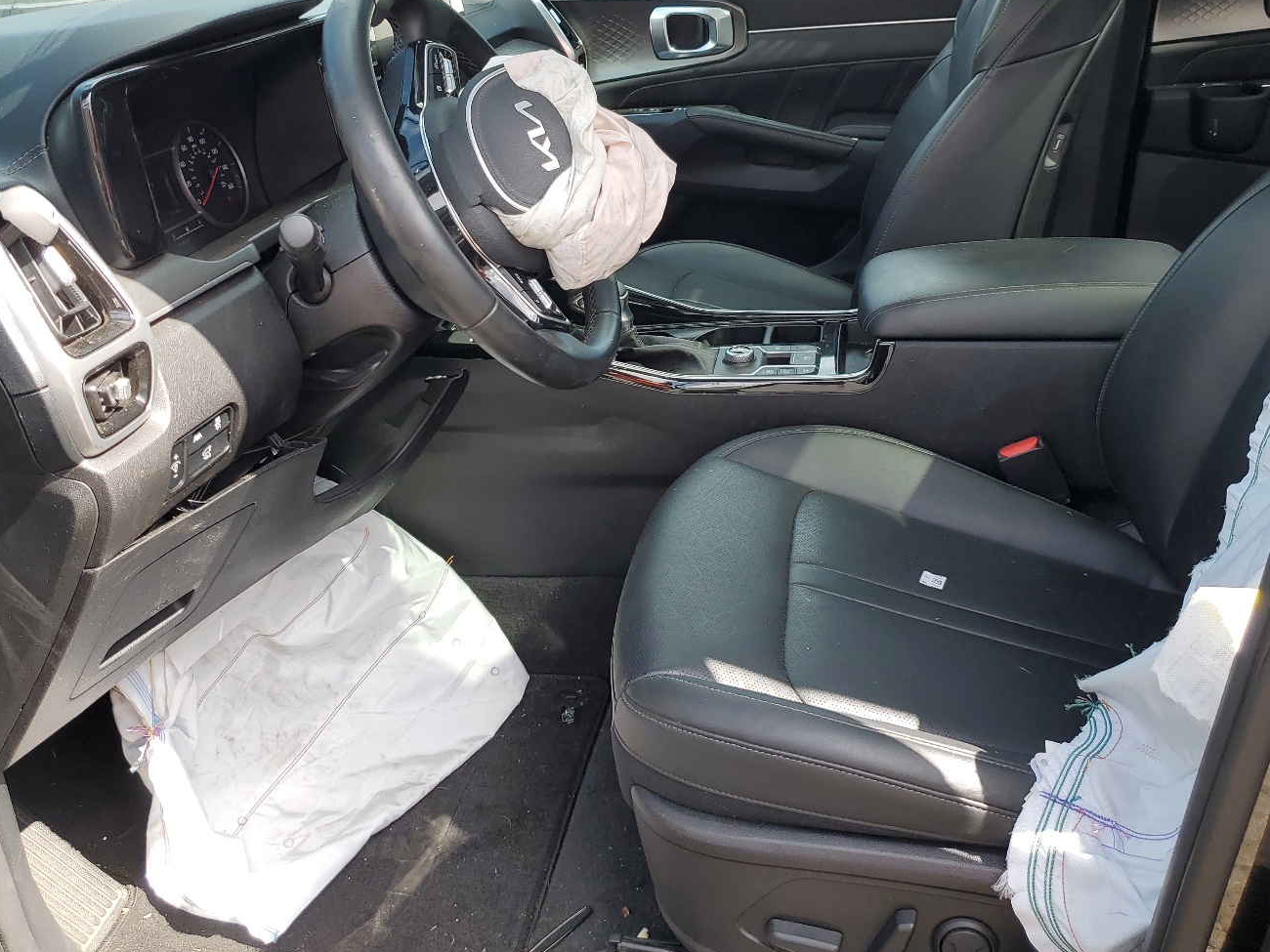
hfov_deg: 56.8
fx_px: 1174
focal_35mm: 32
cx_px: 629
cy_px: 369
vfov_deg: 43.9
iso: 50
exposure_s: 1/417
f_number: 1.5
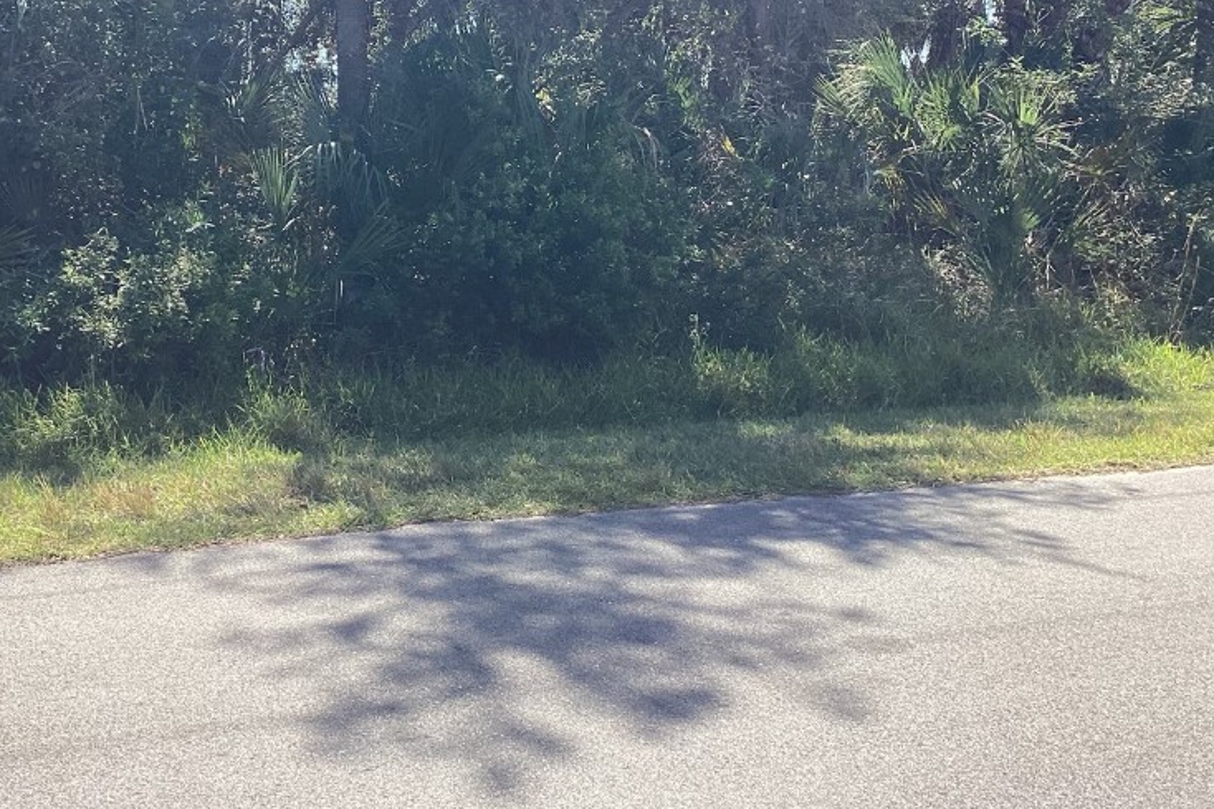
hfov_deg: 43.5
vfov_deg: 29.4
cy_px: 208
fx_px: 1517
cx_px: 528
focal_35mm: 45
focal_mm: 3.3
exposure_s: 1/532
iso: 25
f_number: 2.4
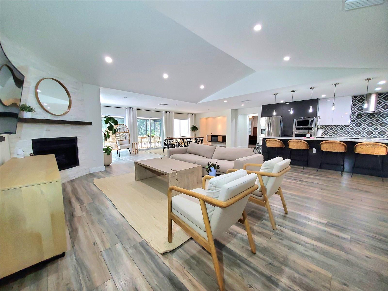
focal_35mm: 13
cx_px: 194
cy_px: 146
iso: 250
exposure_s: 1/60.2
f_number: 2.2
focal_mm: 1.8
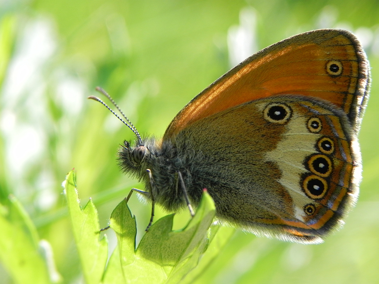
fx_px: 1150
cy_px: 142
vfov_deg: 14.1
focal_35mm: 105
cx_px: 190
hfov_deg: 18.7
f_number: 4
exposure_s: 1/320
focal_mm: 18.8
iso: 160
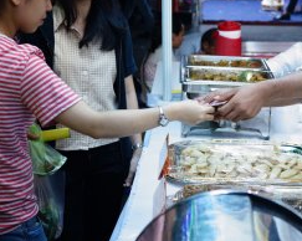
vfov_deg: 17.1
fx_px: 804
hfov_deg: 20.9
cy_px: 102
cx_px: 267
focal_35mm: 90
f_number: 4
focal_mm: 35
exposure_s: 1/160
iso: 1600
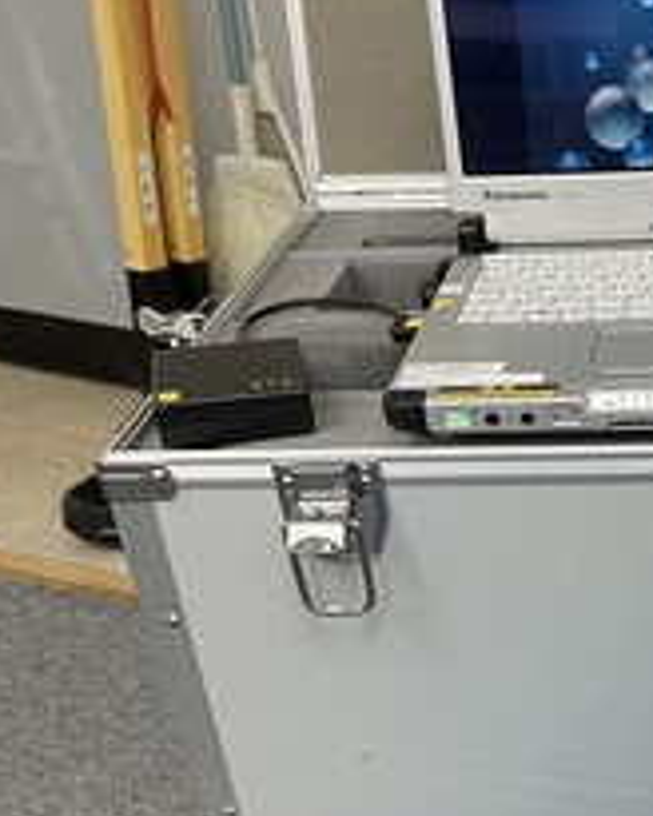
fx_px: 1594
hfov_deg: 21.7
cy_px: 756
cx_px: 745
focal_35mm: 66
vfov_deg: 27.5
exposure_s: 1/50
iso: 100
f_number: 1.6
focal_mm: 4.2
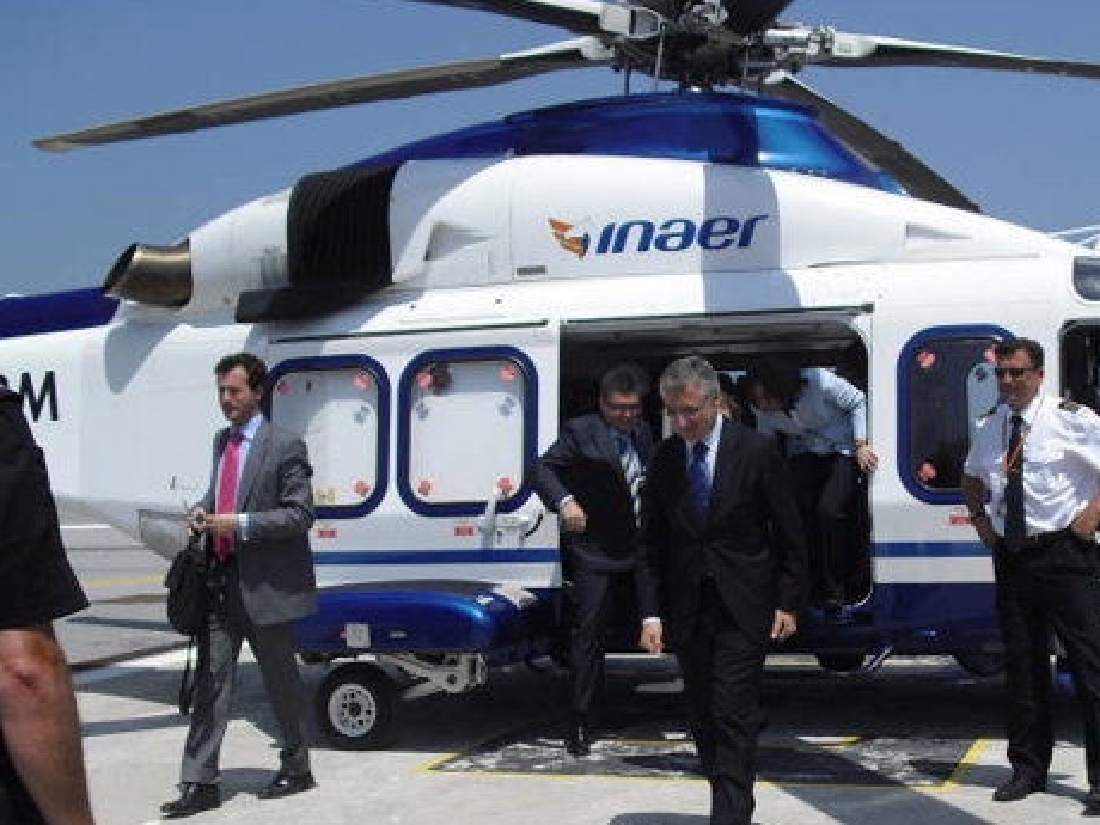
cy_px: 615
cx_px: 705
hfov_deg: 35.3
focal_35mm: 54
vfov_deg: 26.7
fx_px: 1716
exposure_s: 1/250
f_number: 7.8
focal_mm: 6.3
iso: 64
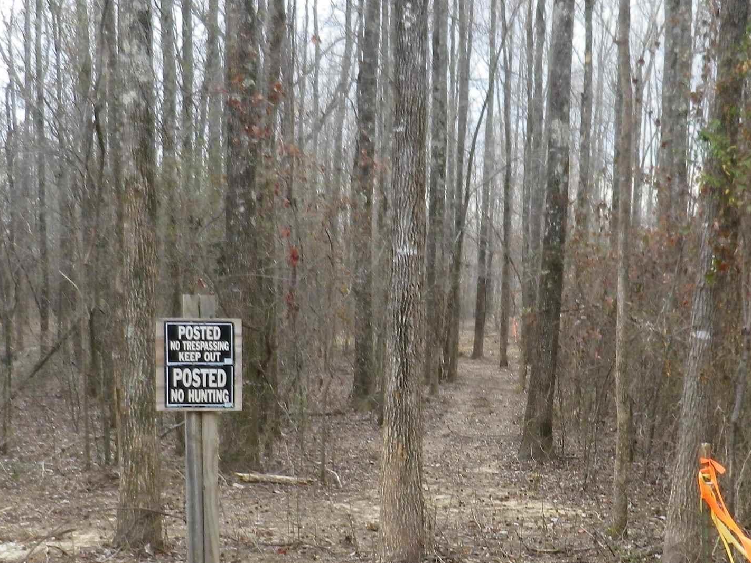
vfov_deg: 26.5
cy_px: 453
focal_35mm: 54
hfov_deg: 35.1
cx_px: 519
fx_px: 1172
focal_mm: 4.5
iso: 80
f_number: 3.5
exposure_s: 1/100
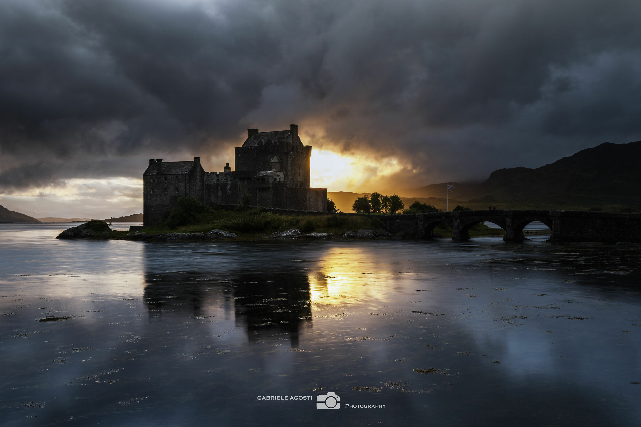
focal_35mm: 35
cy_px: 214
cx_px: 320
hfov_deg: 54.4
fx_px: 623
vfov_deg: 37.9
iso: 100
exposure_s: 1/1.25
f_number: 16
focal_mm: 35
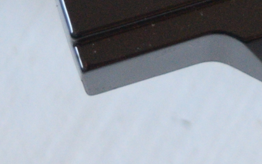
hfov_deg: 5.4
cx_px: 561
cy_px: -361
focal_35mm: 377
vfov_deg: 3.4
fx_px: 2692
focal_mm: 34
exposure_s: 1/60
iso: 1400
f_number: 4.5
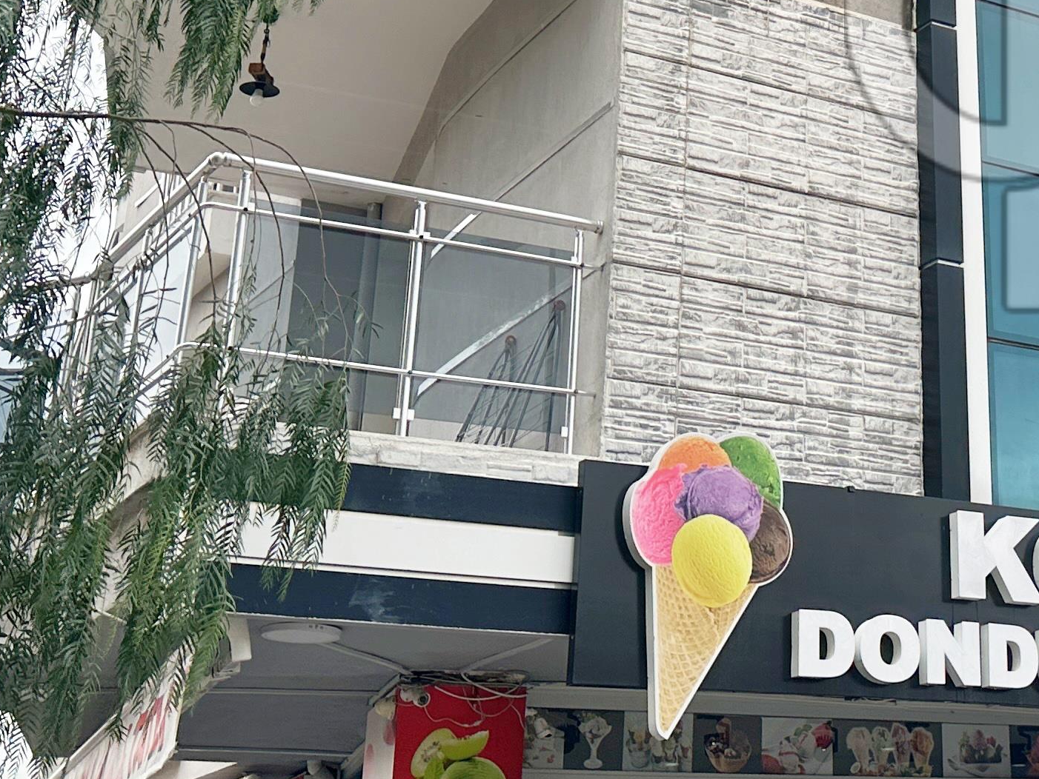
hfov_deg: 26.5
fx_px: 2071
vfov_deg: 20.8
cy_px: 57
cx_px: 1068
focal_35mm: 69
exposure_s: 1/356
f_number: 1.78
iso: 80
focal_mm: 6.86
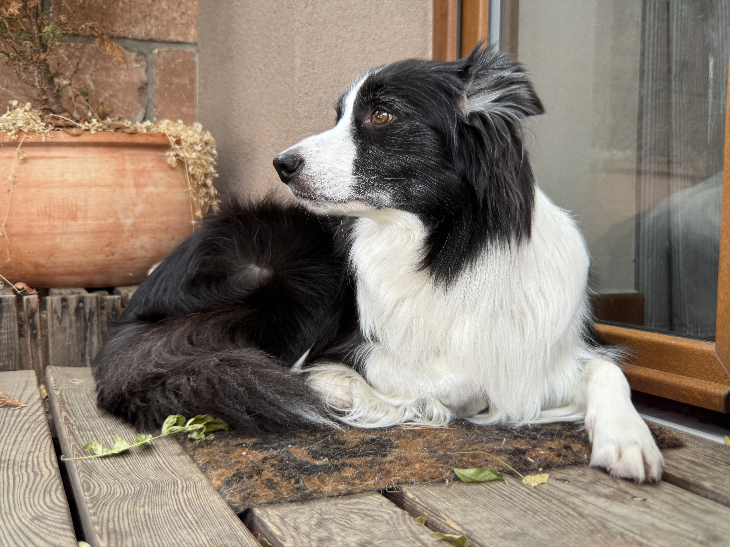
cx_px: 365
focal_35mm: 24
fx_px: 506
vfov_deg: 56.8
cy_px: 274
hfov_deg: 71.6
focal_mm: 6.86
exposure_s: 1/84
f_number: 1.78
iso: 200
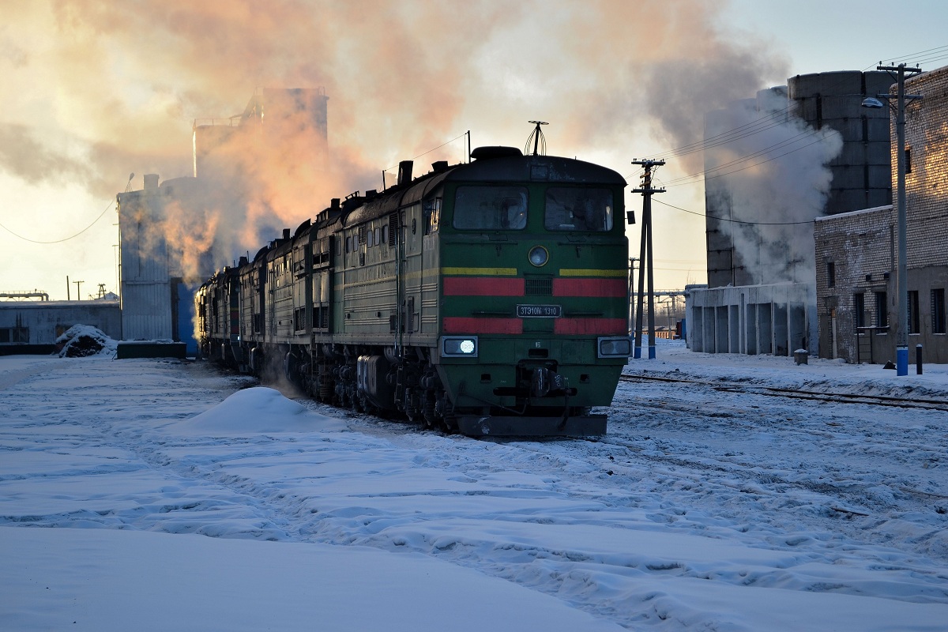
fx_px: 2172
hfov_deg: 24.6
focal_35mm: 82
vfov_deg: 16.6
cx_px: 474
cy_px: 316
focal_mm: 55
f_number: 5.6
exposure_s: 1/125
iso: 110
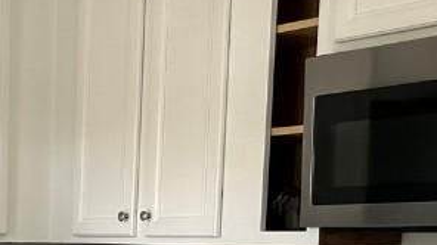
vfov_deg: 11.6
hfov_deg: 20.0
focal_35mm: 98
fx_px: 1135
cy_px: 404
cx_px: -130
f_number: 1.5
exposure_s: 1/121
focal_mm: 5.7
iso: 80
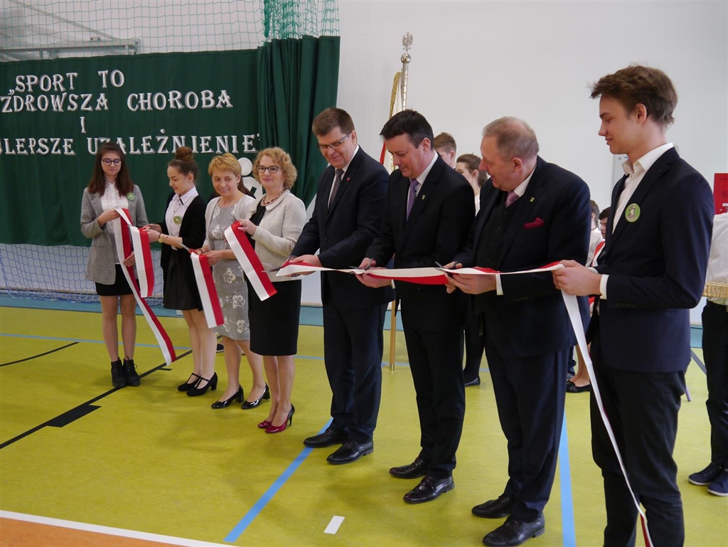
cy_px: 274
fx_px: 715
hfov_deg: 53.9
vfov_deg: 41.8
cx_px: 364
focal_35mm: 34
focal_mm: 17
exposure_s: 1/60
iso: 400
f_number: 3.9
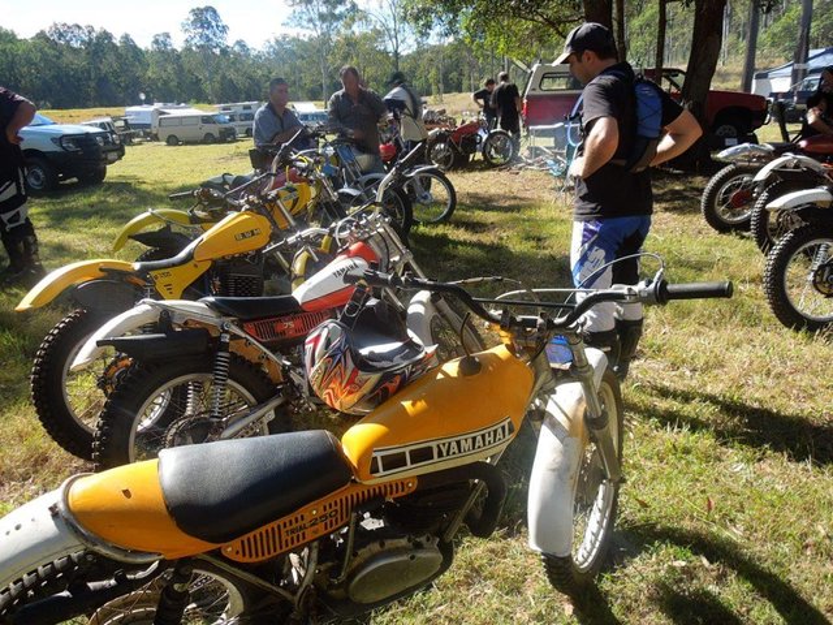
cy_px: 312
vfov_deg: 49.7
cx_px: 416
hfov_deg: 63.4
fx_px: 674
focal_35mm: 28
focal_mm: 5
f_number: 3.5
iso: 100
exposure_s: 1/400
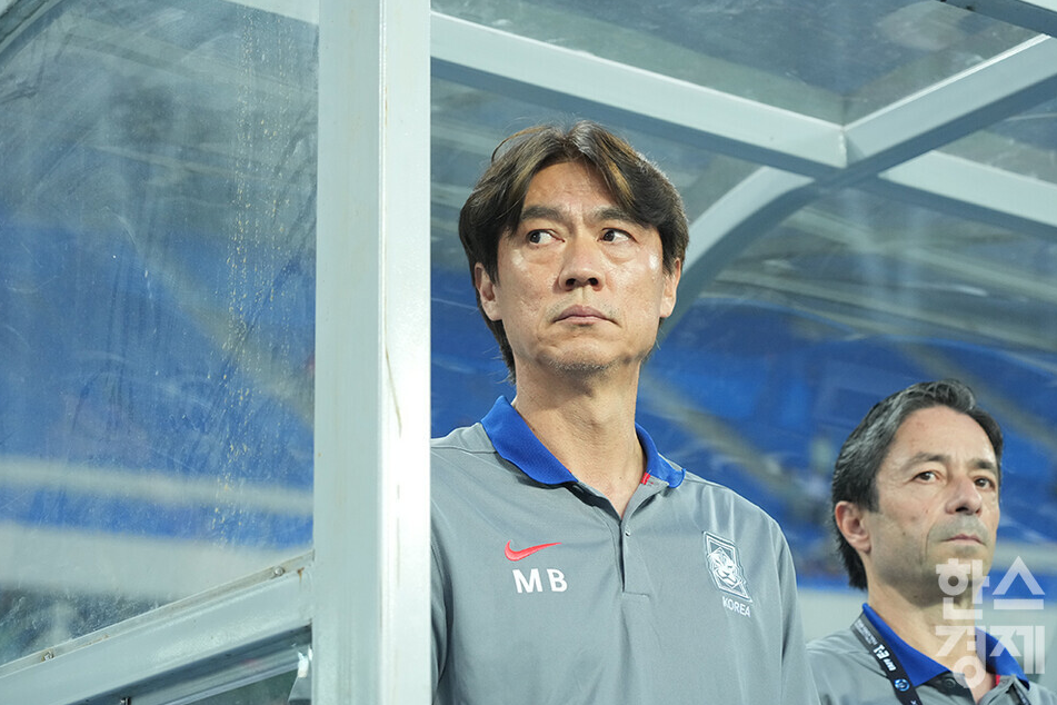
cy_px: 351
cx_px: 529
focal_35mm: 106
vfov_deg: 12.9
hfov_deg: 19.3
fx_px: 3112
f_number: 4.5
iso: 3200
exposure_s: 1/400
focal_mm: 105
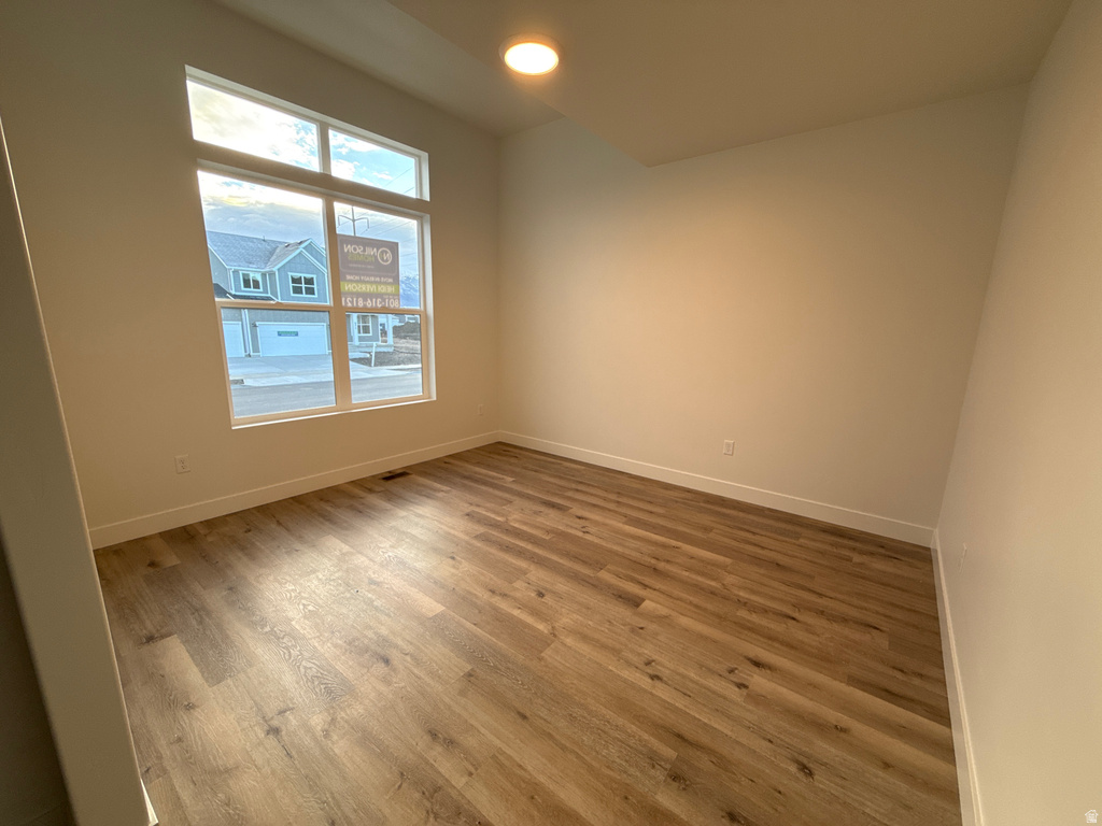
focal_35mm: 14
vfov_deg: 85.7
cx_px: 551
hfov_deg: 102.1
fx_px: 446
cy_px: 413
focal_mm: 2.22
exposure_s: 1/120
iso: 100
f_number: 2.2
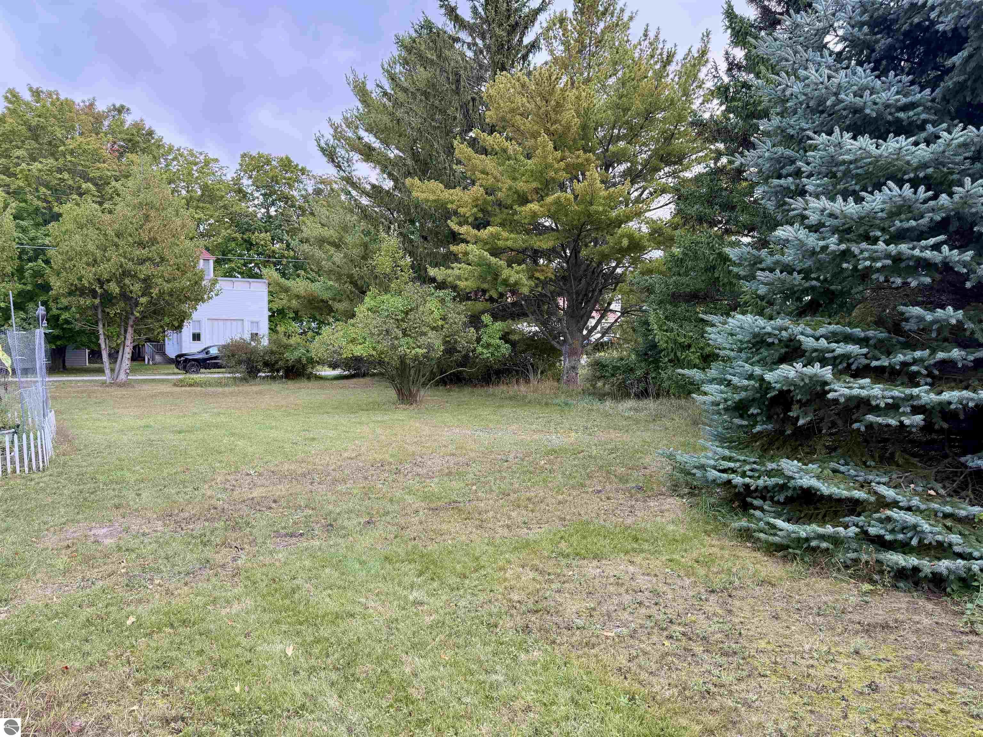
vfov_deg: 56.8
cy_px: 368
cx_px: 492
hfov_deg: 71.6
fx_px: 682
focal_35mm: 24
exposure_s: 1/230
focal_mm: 6.76
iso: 125
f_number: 1.78
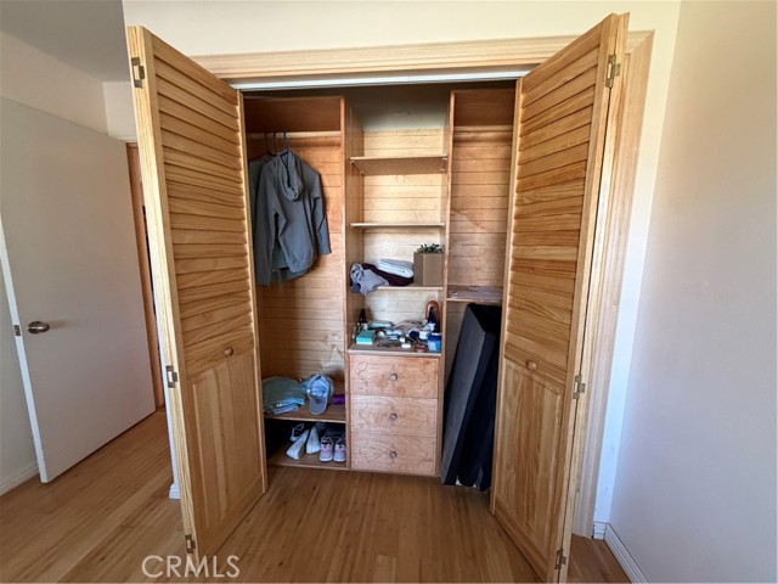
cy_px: 292
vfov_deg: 85.7
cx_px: 389
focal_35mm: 14
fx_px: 315
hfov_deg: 102.1
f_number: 2.2
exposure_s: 1/60
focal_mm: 2.22
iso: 400
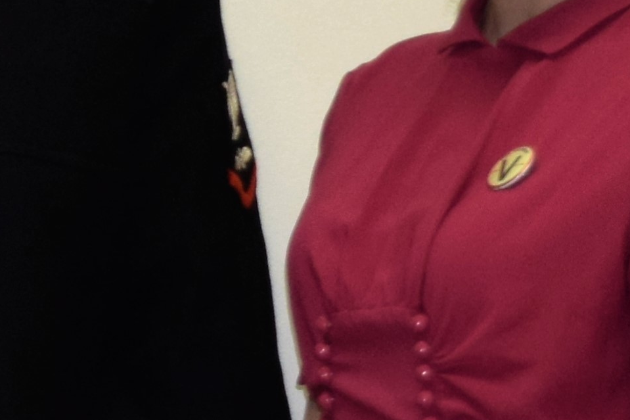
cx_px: -397
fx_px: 5896
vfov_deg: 4.1
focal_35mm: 337
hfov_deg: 6.0
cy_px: -136
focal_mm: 36
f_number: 5
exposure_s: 1/100
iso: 800
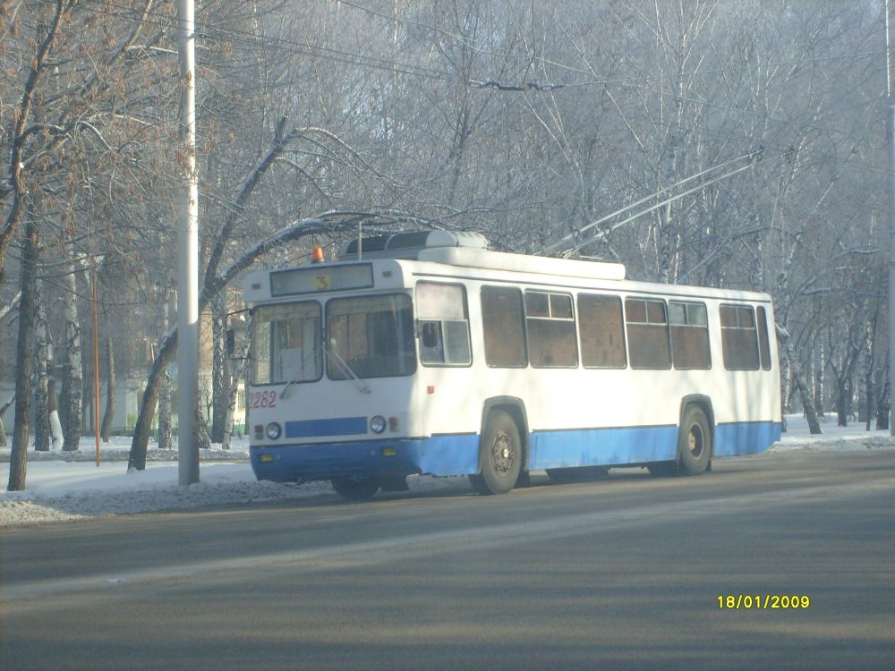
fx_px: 2379
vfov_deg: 16.1
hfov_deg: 21.3
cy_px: 336
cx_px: 448
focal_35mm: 92
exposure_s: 1/250
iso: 80
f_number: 4.6
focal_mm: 15.5
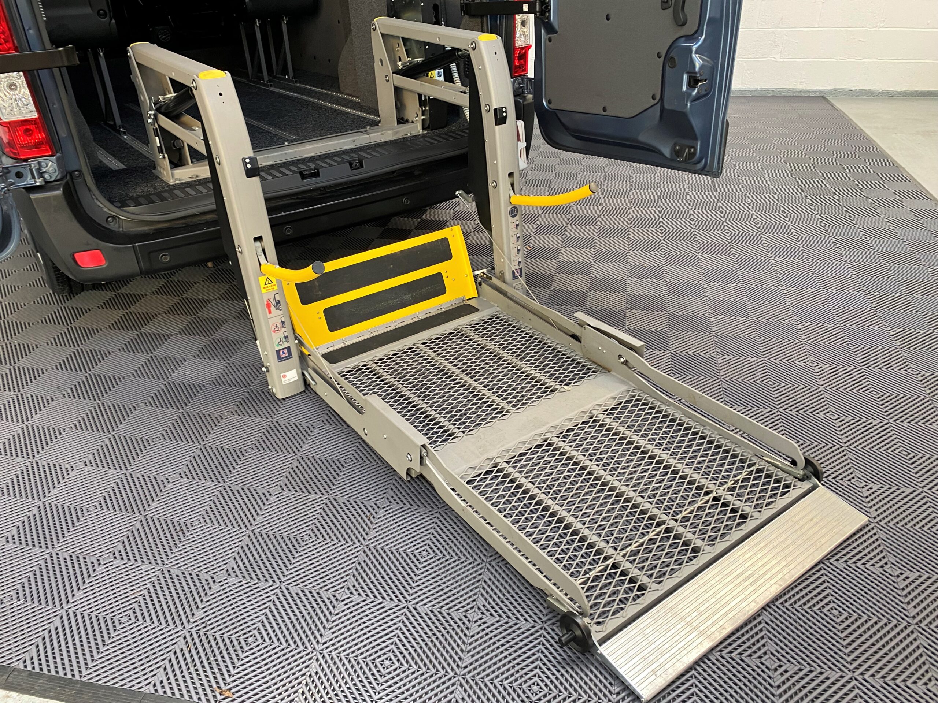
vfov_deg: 53.1
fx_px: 705
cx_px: 469
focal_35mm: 26
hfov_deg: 67.3
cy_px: 352
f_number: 1.8
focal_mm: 4.25
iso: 125
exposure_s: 1/50
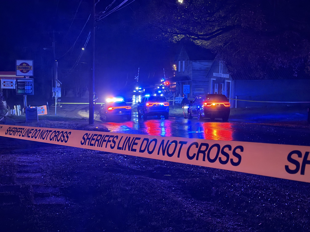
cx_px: 155
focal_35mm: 48
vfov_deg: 30.3
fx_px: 430
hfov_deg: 39.7
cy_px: 116
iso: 500
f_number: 1.78
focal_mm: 6.76
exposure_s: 1/24
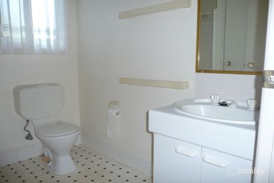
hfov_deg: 65.5
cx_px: 137
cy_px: 92
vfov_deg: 46.4
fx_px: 213
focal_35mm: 28
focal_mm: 4.7
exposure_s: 1/30
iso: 100
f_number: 3.3
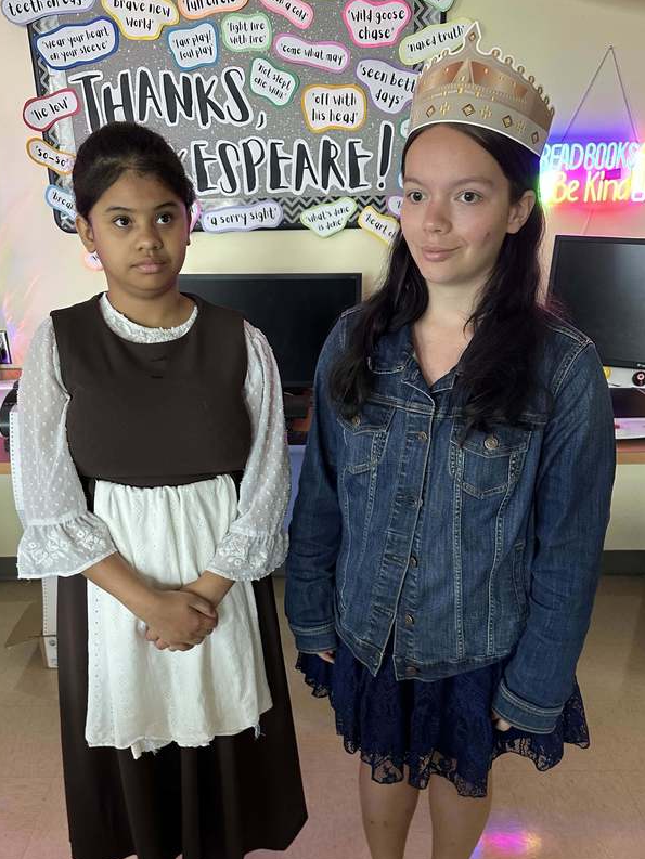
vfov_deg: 57.4
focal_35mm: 31
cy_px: 552
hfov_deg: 45.4
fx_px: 770
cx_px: 301
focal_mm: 6.86
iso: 400
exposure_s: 1/60
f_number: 1.78
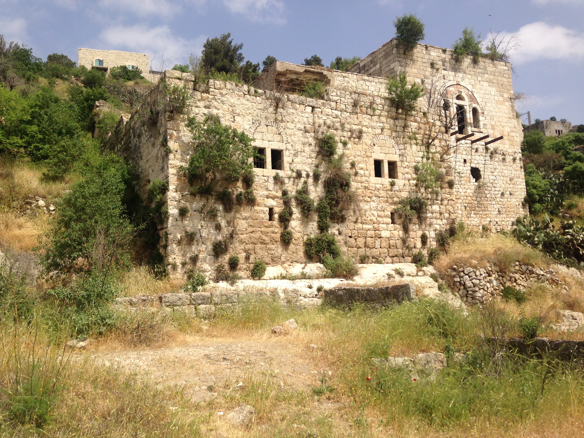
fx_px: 557
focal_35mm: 33
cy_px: 219
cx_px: 292
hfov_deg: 55.4
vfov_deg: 42.9
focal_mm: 4.12
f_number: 2.4
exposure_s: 1/2169
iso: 50
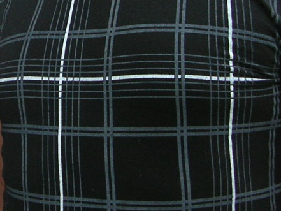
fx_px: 1031
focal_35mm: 127
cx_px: -13
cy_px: 24
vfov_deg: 11.6
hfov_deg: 15.2
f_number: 2.8
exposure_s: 1/217
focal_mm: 5.8
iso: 50
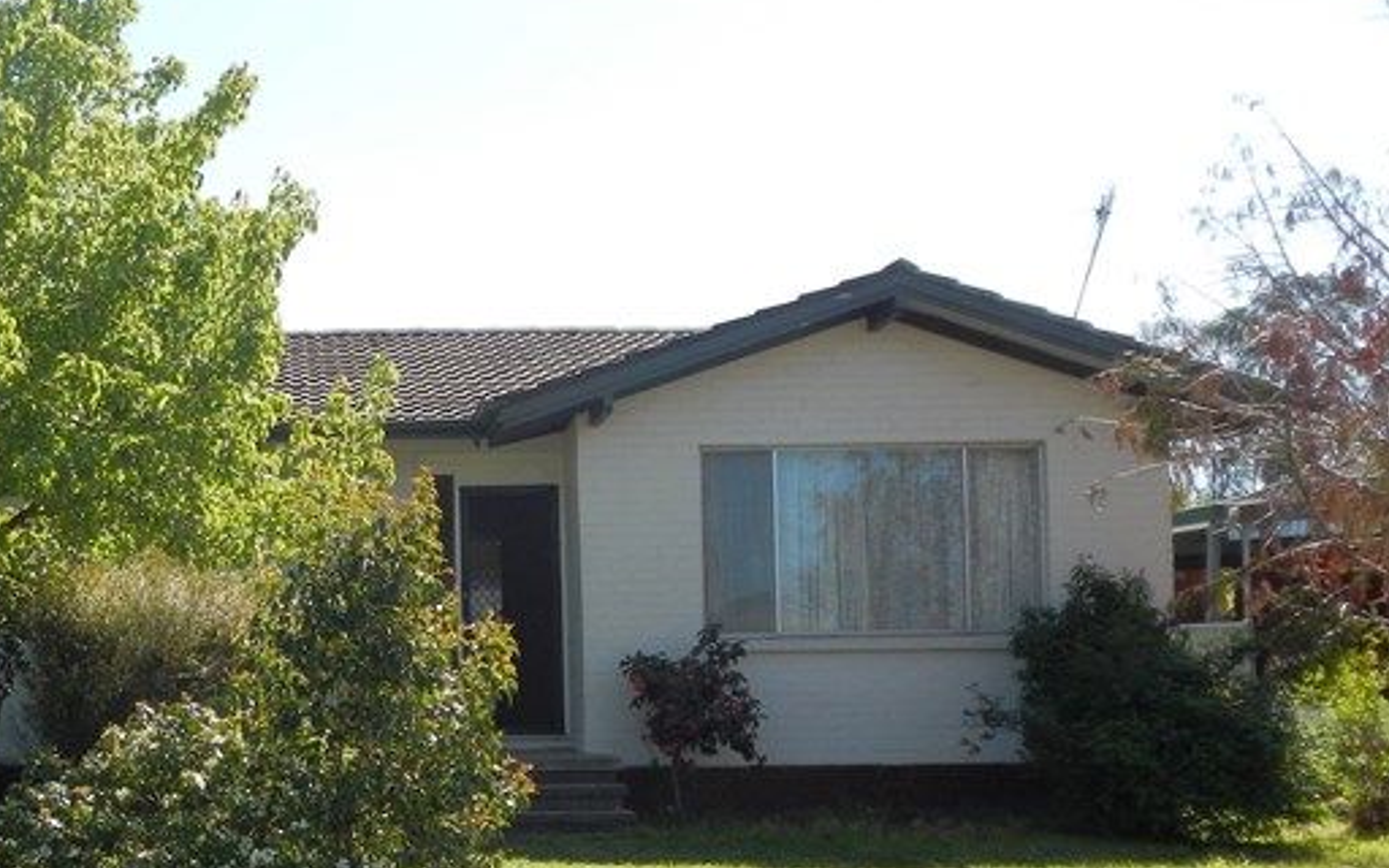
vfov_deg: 24.1
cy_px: 654
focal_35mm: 53
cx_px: 309
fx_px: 2006
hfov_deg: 37.1
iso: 160
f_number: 6.4
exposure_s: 1/250
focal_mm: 4.5
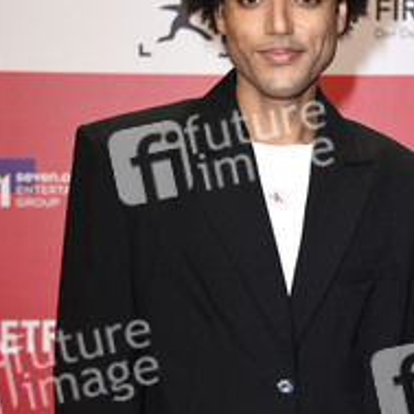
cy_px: 263
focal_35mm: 162
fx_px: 2192
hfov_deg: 10.8
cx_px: 285
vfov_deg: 10.8
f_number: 5.6
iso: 640
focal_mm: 90
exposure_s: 1/250
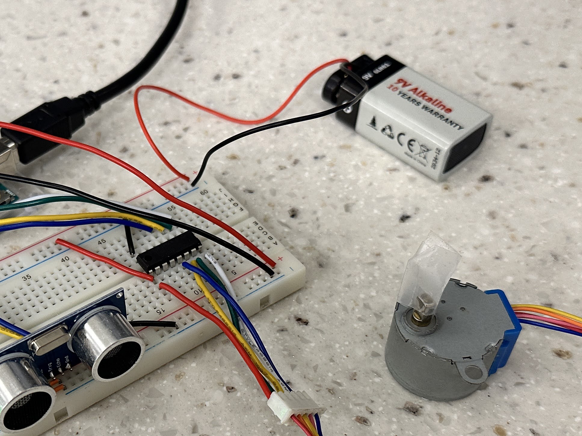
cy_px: 293
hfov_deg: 37.8
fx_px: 841
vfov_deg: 28.9
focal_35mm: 50
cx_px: 202
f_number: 1.78
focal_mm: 6.86
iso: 200
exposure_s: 1/115
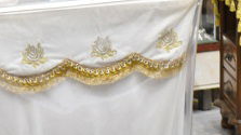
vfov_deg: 3.6
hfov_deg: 6.3
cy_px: -64
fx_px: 2152
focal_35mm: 337
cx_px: -157
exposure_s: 1/100
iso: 400
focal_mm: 70
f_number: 3.5
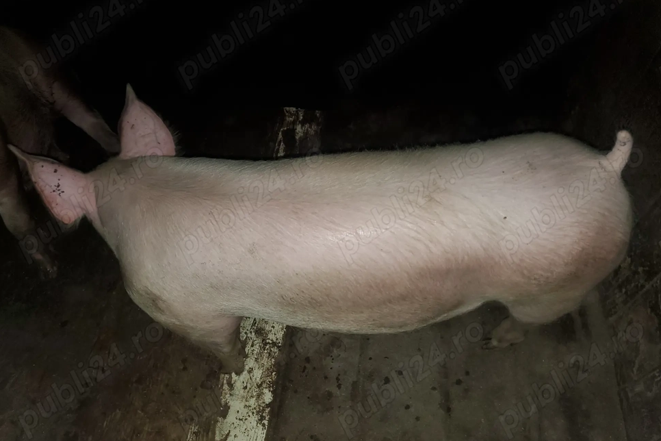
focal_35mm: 28
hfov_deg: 65.5
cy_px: 214
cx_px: 330
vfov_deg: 46.4
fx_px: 514
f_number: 1.5
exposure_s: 1/28
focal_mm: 4.3
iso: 100
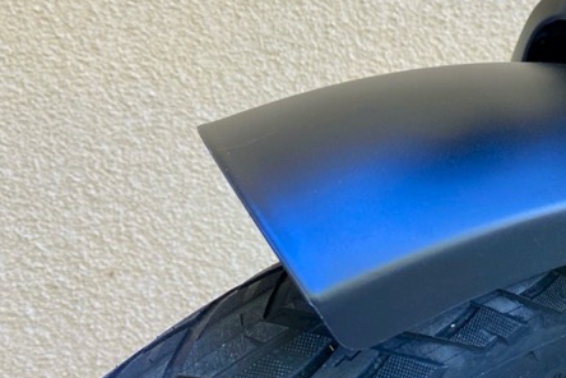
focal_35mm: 53
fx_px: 833
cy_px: 58
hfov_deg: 35.9
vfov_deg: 25.0
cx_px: 475
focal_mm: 4.25
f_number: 1.8
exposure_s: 1/121
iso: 64
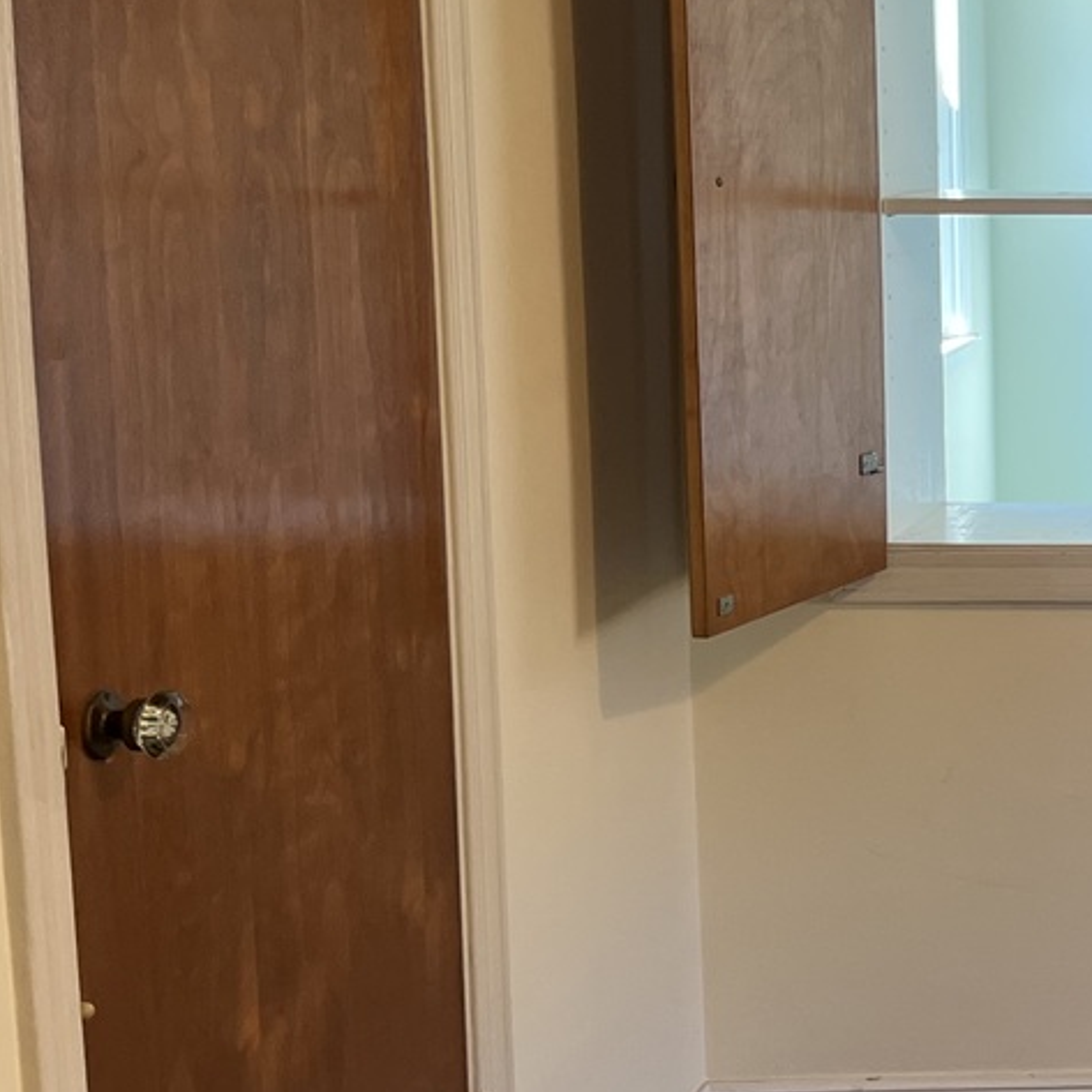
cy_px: 367
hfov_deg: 20.8
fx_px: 2498
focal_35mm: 70
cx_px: 1660
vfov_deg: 24.5
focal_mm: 5.1
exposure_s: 1/120
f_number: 1.6
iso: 125
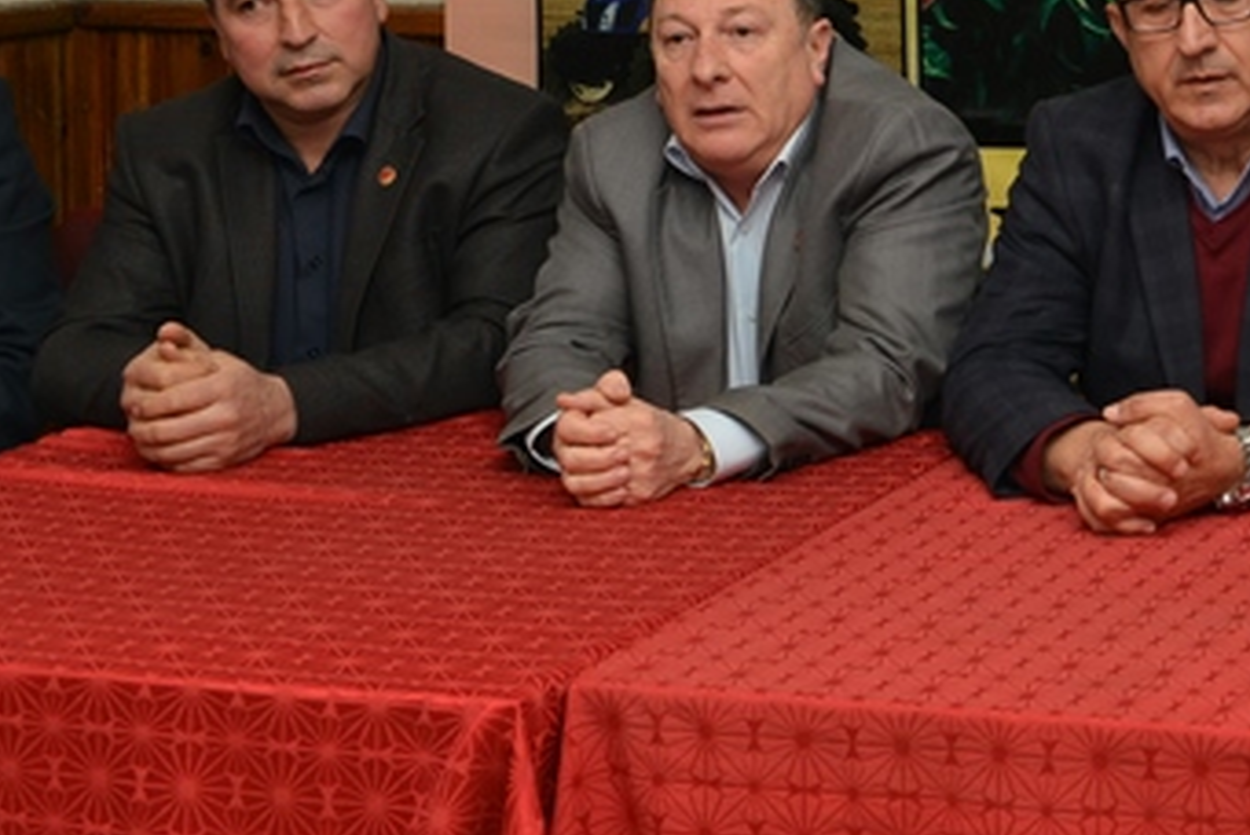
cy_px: -42
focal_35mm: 96
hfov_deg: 19.3
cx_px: 1716
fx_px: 3336
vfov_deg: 14.0
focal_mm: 32
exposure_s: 1/60
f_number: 6.3
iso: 500
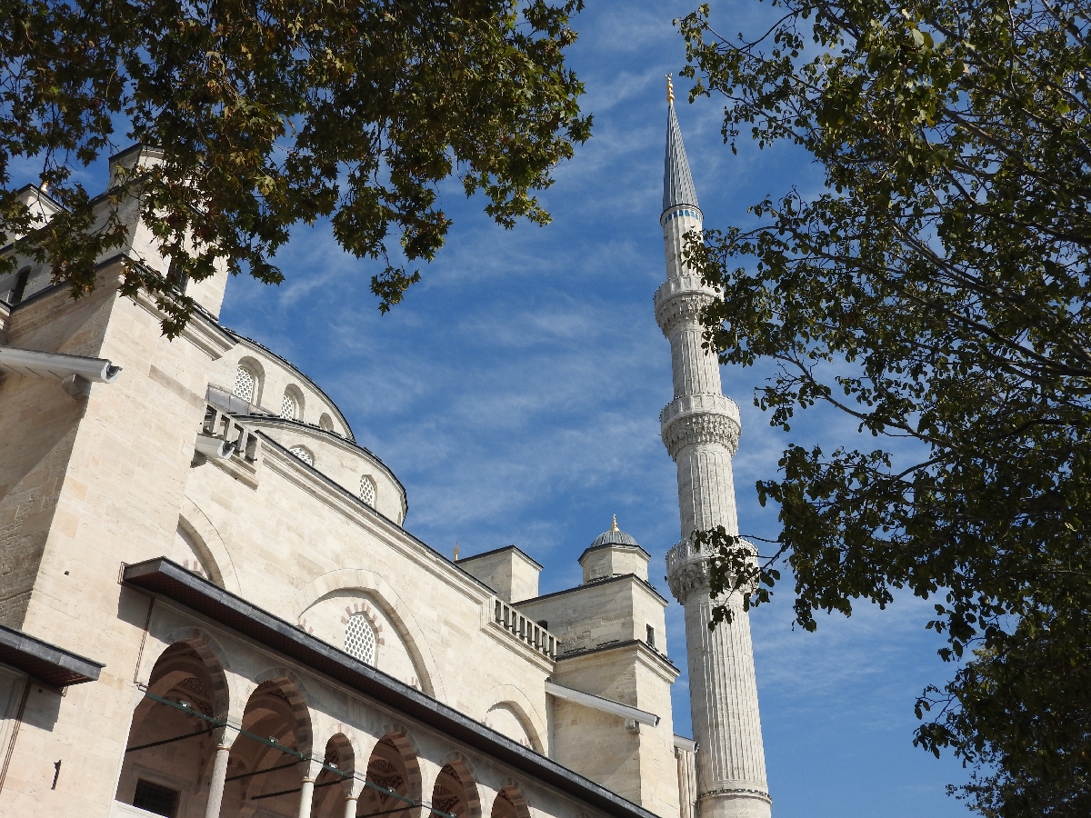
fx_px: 1103
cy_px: 409
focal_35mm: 35
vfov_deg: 40.7
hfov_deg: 52.6
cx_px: 546
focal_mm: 6.3
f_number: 3.8
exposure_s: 1/1600
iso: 100
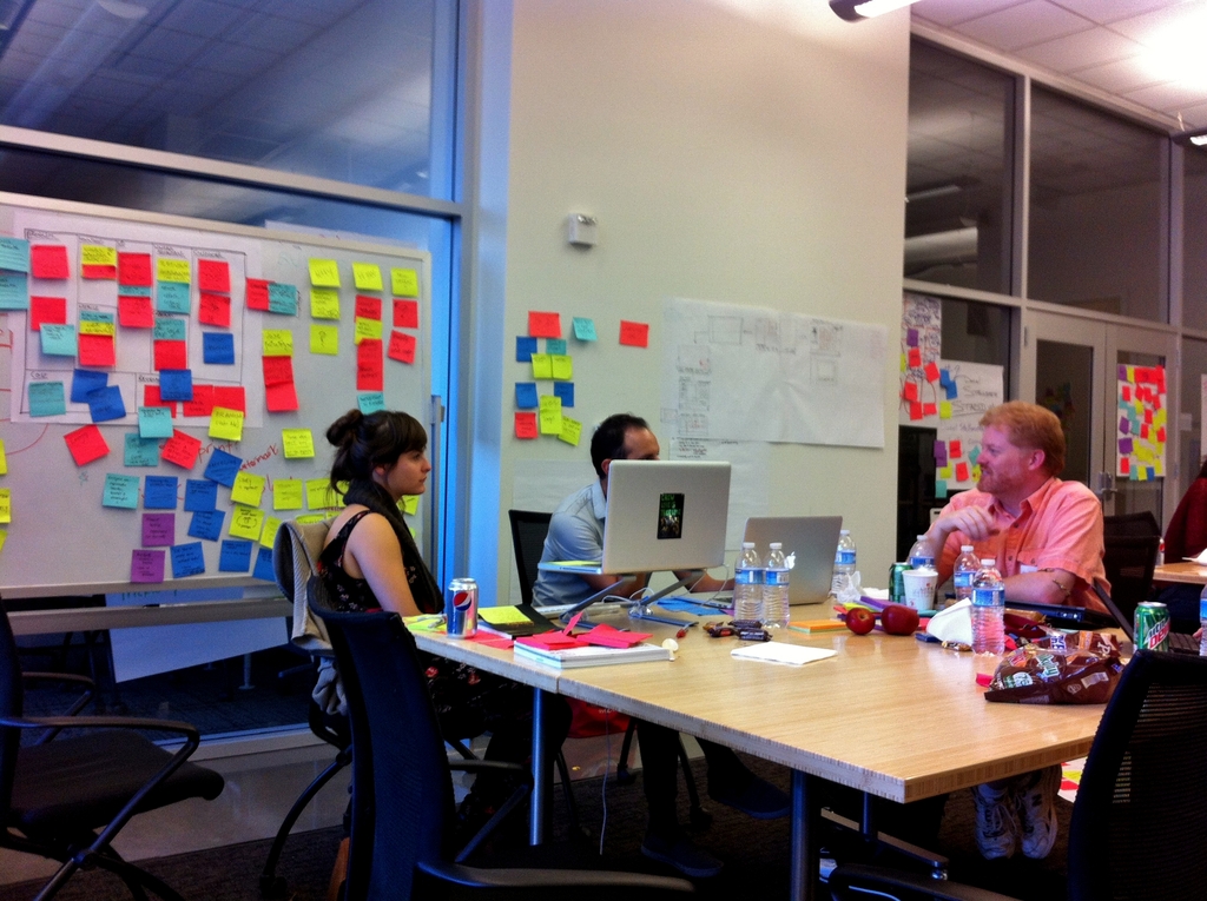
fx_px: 1219
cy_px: 450
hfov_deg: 52.7
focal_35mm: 35
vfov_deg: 40.6
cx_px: 604
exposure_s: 1/20
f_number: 2.8
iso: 80
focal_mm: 3.85
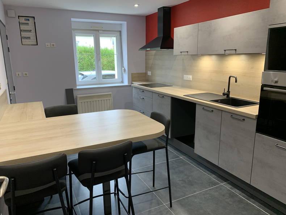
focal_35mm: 26
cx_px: 143
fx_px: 215
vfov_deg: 53.0
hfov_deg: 67.3
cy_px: 108
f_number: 1.8
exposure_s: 1/60
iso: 100
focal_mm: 4.25
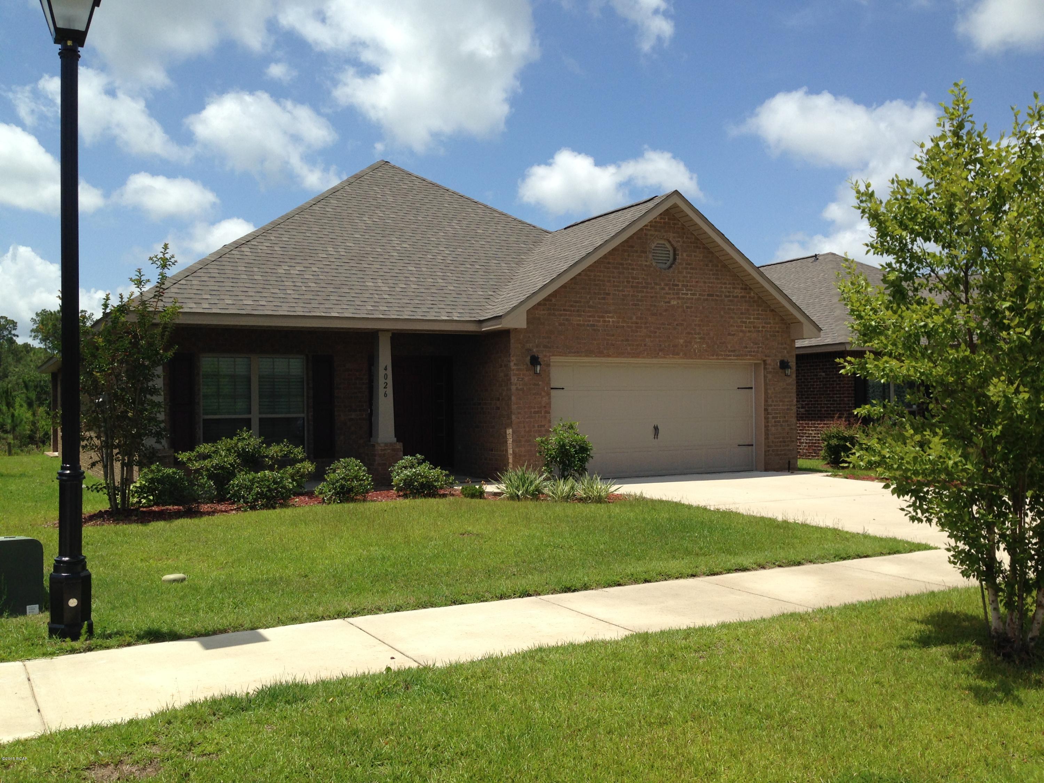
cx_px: 522
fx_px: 995
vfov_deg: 42.9
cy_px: 392
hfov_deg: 55.4
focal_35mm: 33
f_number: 2.4
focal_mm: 4.12
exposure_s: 1/2088
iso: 50
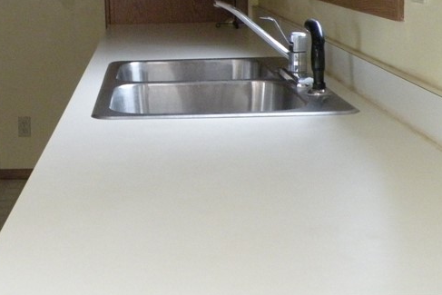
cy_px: 51
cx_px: 75
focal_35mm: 59
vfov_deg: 22.6
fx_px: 725
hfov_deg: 32.8
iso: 400
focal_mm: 4.7
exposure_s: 1/31.5
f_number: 2.8
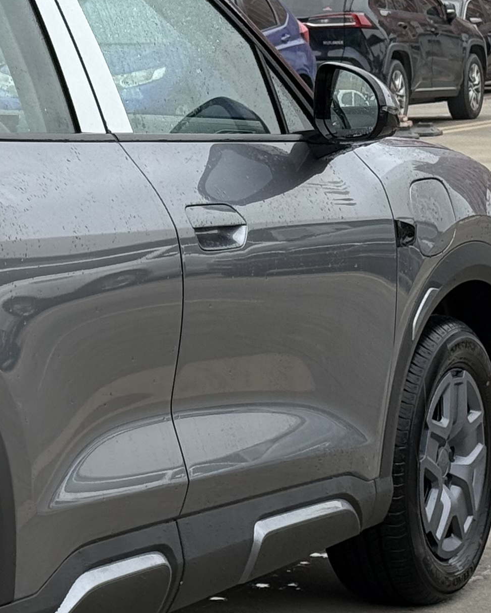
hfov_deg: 9.6
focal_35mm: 155
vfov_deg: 12.4
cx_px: -326
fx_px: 2816
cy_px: 344
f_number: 1.78
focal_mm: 6.76
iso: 80
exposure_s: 1/2088
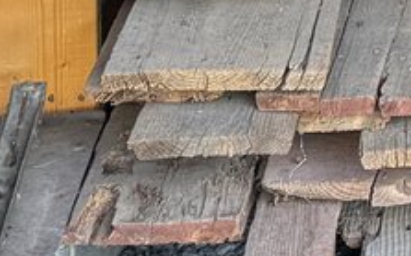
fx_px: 1936
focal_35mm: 173
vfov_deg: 6.5
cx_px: 1094
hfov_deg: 10.0
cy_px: -649
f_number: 1.78
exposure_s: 1/121
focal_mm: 6.86
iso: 80
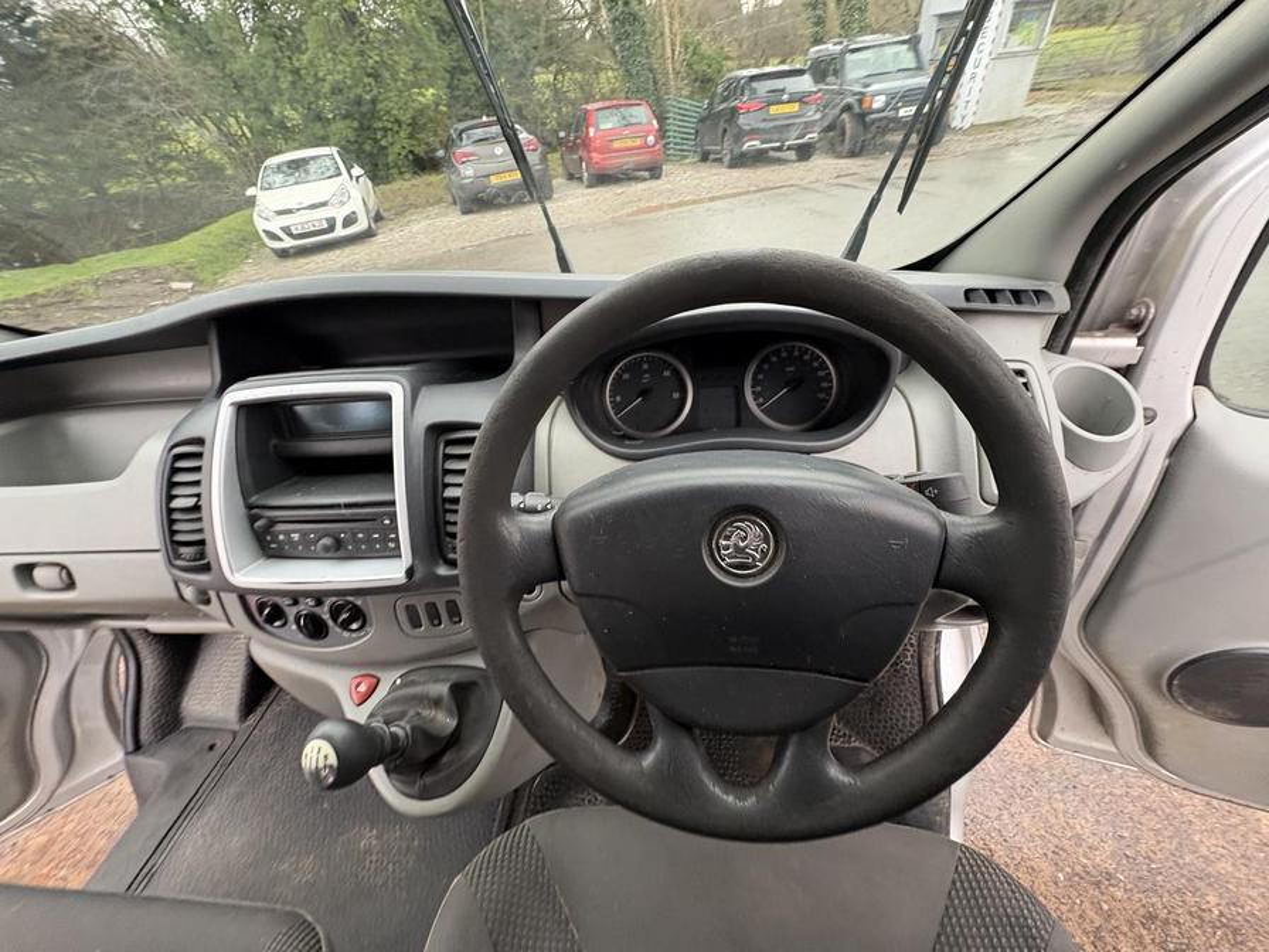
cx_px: 634
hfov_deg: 102.1
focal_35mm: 14
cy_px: 476
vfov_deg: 85.7
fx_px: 513
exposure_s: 1/60
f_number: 2.2
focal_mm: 2.22
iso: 320
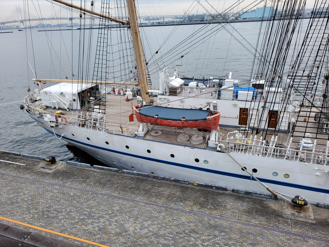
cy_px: 124
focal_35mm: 26
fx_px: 247
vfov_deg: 53.1
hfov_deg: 67.3
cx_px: 164
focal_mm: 4.3
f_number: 2.4
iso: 50
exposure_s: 1/694
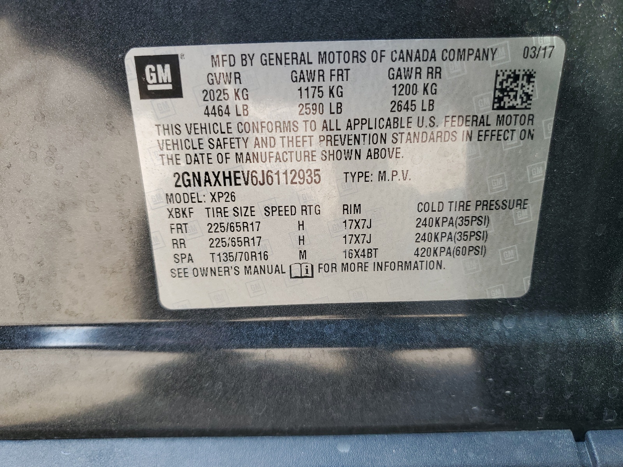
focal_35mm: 26
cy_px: 234
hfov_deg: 67.3
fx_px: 468
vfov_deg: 53.1
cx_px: 312
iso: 50
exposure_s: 1/200
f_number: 1.5
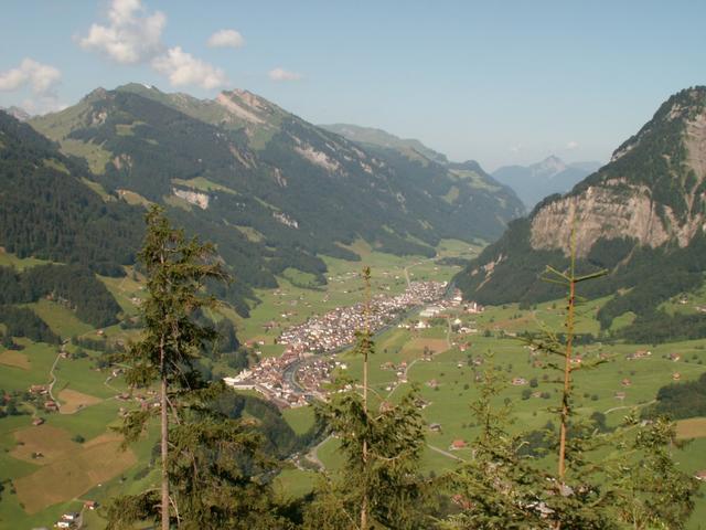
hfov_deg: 52.6
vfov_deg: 40.7
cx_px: 353
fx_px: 714
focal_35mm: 35
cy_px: 265
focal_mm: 5.86
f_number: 8
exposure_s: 1/125
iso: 50
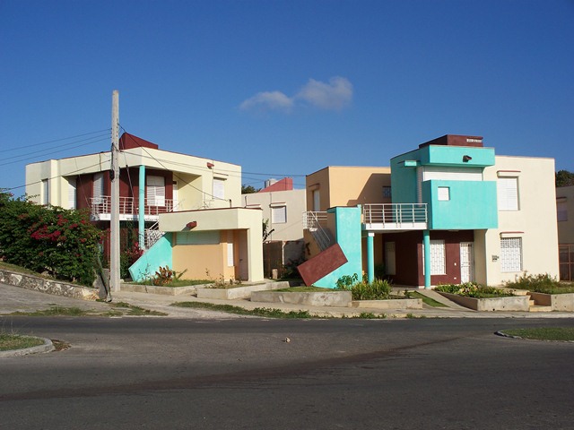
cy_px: 215
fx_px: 597
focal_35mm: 36
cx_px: 287
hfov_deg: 51.4
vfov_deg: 39.7
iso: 80
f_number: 5
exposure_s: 1/640
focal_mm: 7.54
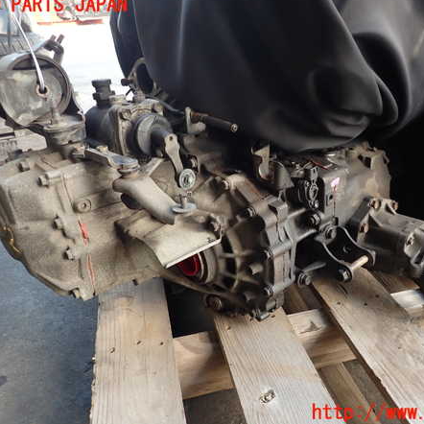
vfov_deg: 54.0
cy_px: 209
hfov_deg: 53.9
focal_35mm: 30
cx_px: 241
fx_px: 416
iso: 100
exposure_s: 1/100
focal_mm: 4.5
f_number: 2
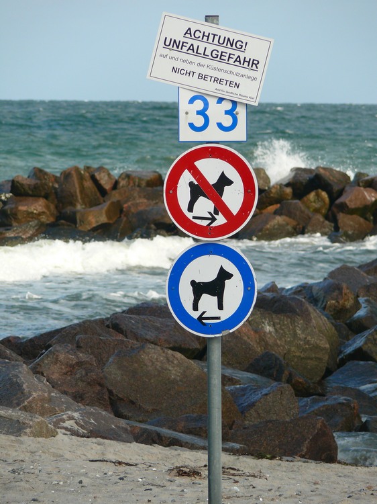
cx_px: 188
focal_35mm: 343
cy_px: 252
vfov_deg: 5.8
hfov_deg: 4.3
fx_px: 4984
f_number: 4.5
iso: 100
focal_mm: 72.5
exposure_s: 1/200
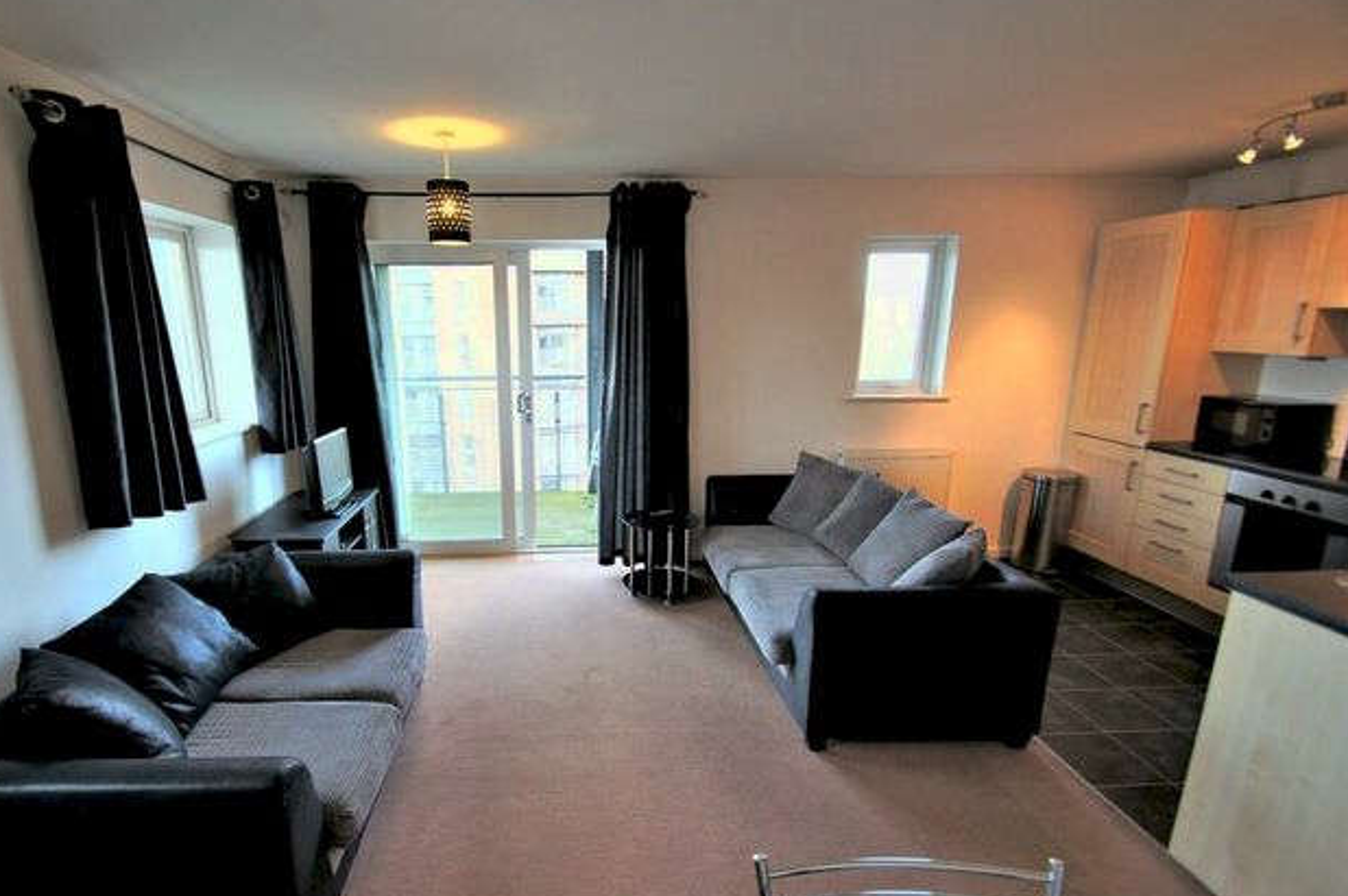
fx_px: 636
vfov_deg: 70.3
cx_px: 611
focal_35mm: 17
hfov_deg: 93.1
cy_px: 477
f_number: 3.5
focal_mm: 10
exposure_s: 1/30
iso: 200
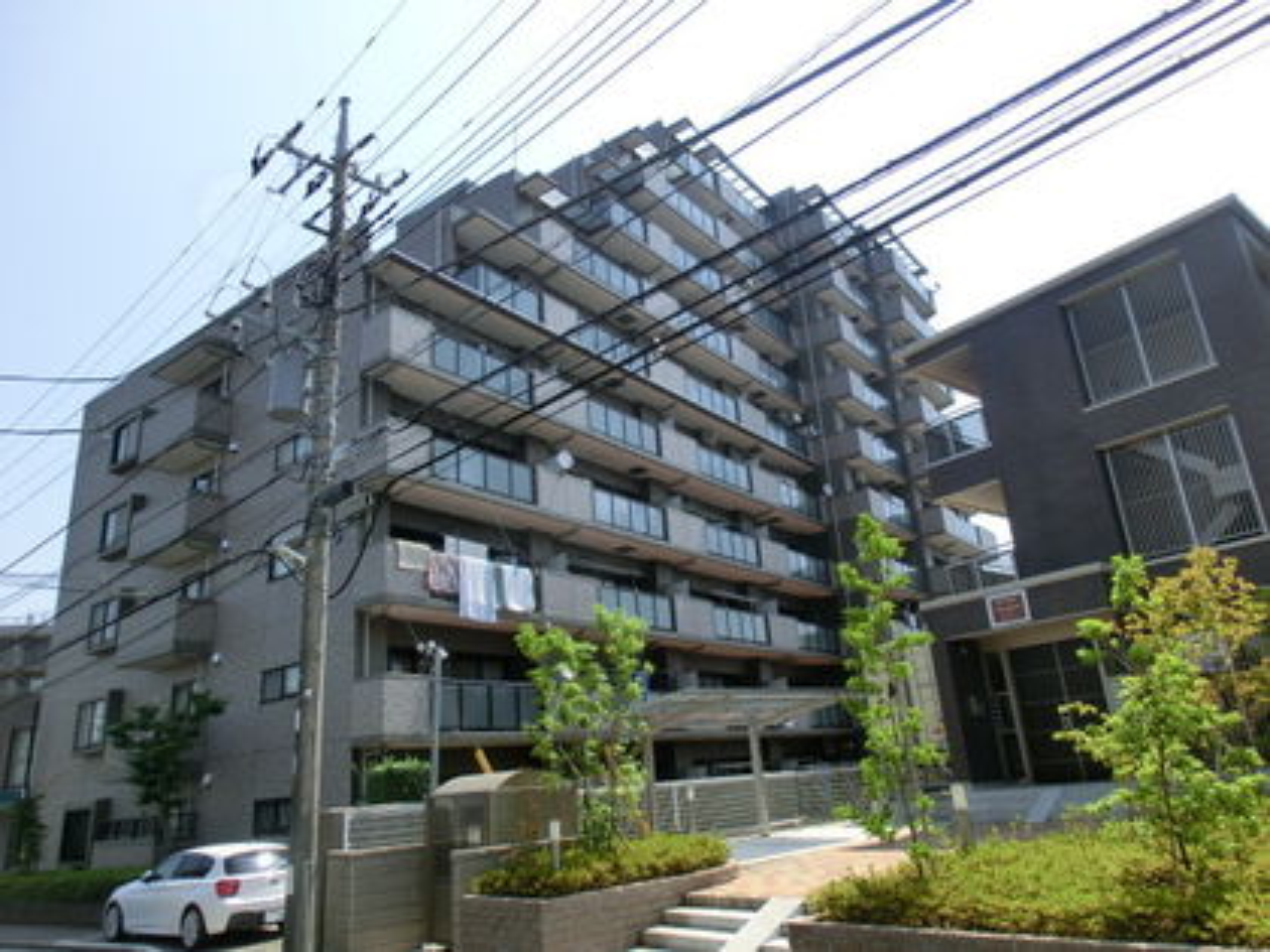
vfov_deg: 56.8
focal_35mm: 24
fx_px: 881
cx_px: 635
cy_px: 476
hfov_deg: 71.6
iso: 100
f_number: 7.9
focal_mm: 4.24
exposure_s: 1/160
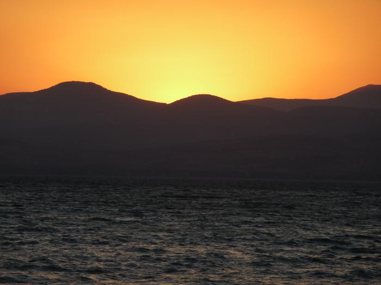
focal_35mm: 280
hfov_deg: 7.1
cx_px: 190
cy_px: 142
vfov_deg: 5.3
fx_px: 3080
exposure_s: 1/200
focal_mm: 47
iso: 100
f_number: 4.9
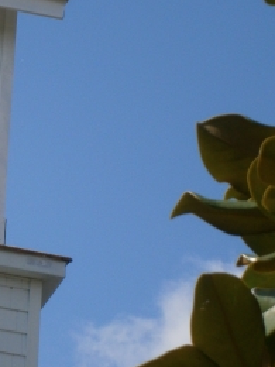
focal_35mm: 322
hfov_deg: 4.6
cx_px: -44
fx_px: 3411
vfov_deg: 6.2
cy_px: 183
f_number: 6.5
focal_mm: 23.5
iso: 80
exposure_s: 1/400
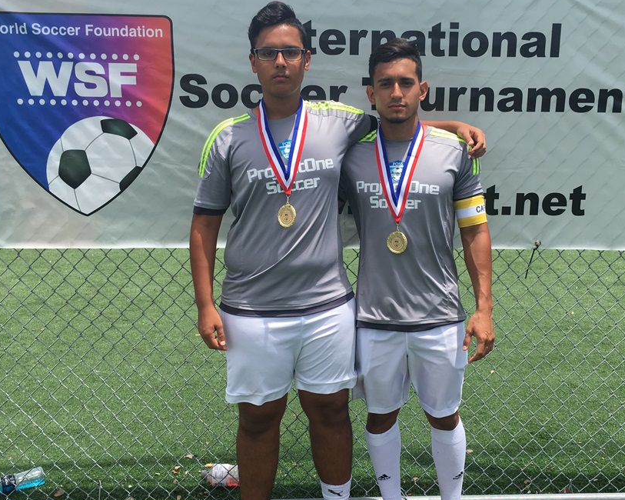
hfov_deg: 46.7
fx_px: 721
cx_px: 364
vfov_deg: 38.2
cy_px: 265
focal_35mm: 39
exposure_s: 1/1183
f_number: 2.2
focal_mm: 4.15
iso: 25
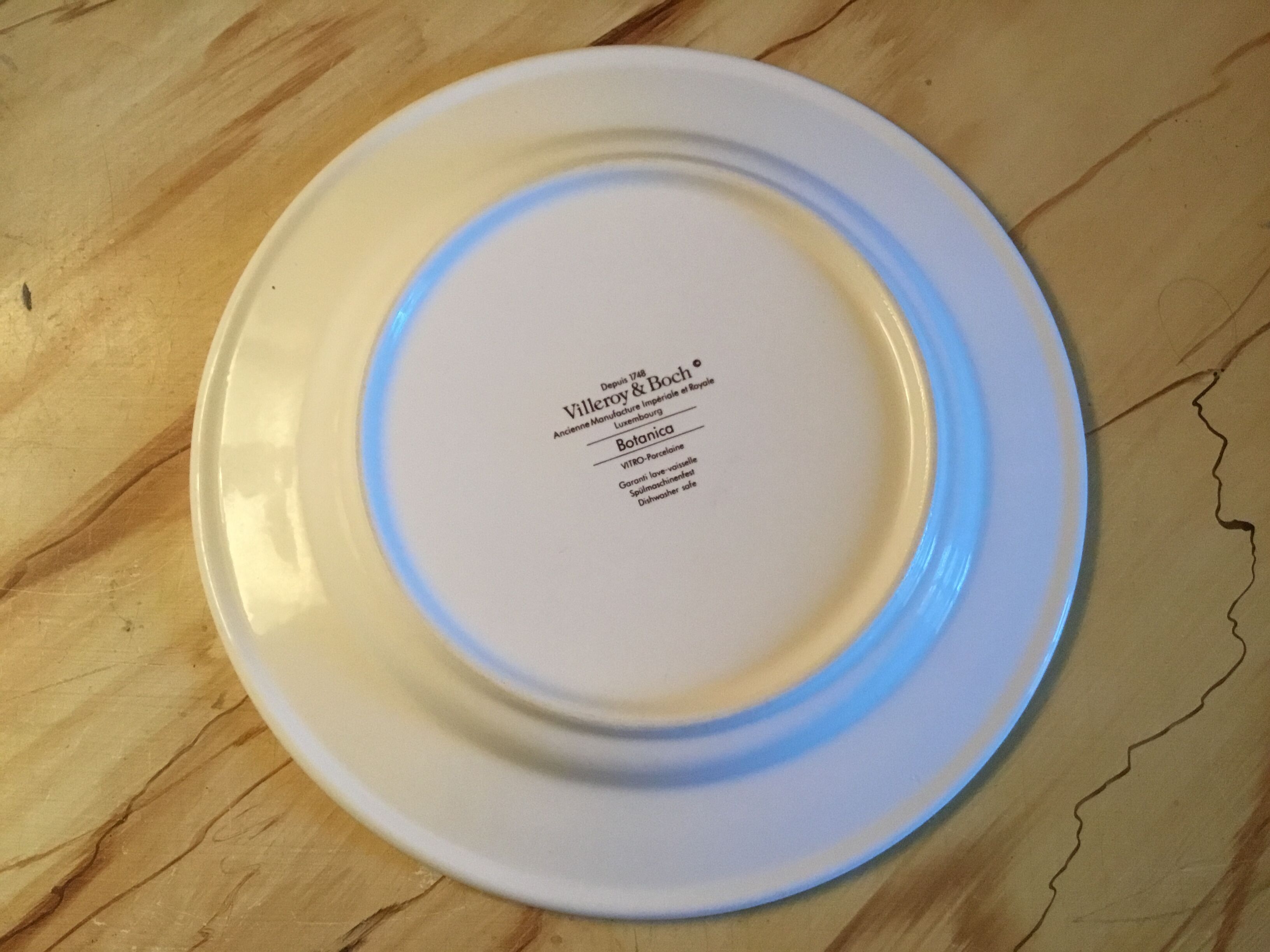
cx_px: 635
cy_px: 476
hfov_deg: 58.4
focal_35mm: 31
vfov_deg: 45.4
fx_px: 1137
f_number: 2.4
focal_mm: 3.3
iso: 200
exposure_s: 1/33
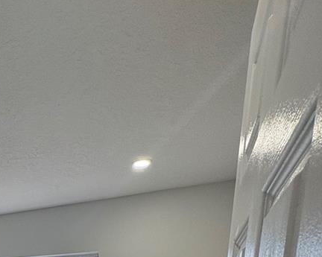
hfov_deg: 41.0
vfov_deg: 27.6
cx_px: -10
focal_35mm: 38
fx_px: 362
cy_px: 381
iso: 64
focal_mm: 2.22
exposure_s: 1/168
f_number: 2.2
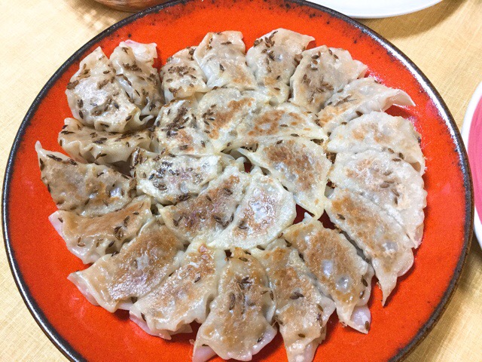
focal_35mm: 31
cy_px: 181
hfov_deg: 58.4
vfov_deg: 45.4
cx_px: 241
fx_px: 432
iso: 160
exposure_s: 1/30
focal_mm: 3.3
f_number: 2.4
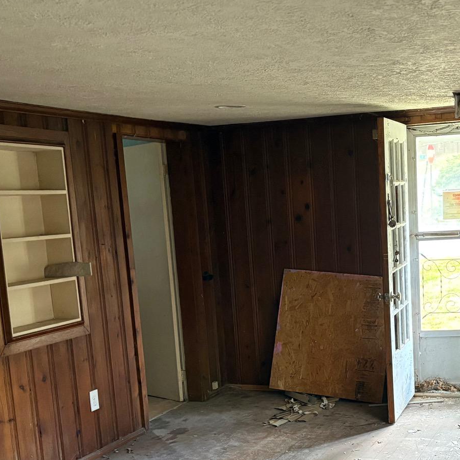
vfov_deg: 32.3
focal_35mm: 52
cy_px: 336
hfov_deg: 32.4
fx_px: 782
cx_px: 322
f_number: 1.6
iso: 500
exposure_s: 1/50
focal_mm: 5.96
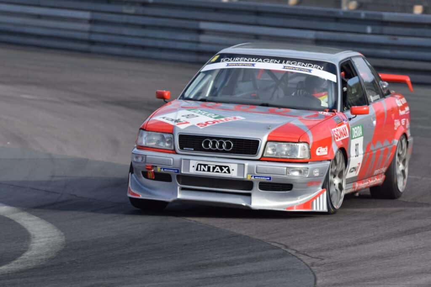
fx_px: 5388
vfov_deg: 3.1
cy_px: 144
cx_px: 216
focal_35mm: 450
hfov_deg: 4.6
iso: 100
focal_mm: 300
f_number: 5.6
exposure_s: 1/400
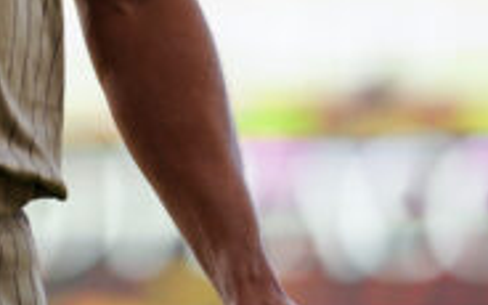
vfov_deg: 2.3
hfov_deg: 3.7
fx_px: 7541
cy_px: -248
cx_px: -130
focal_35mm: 567
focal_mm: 135
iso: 320
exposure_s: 1/4000
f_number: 1.8
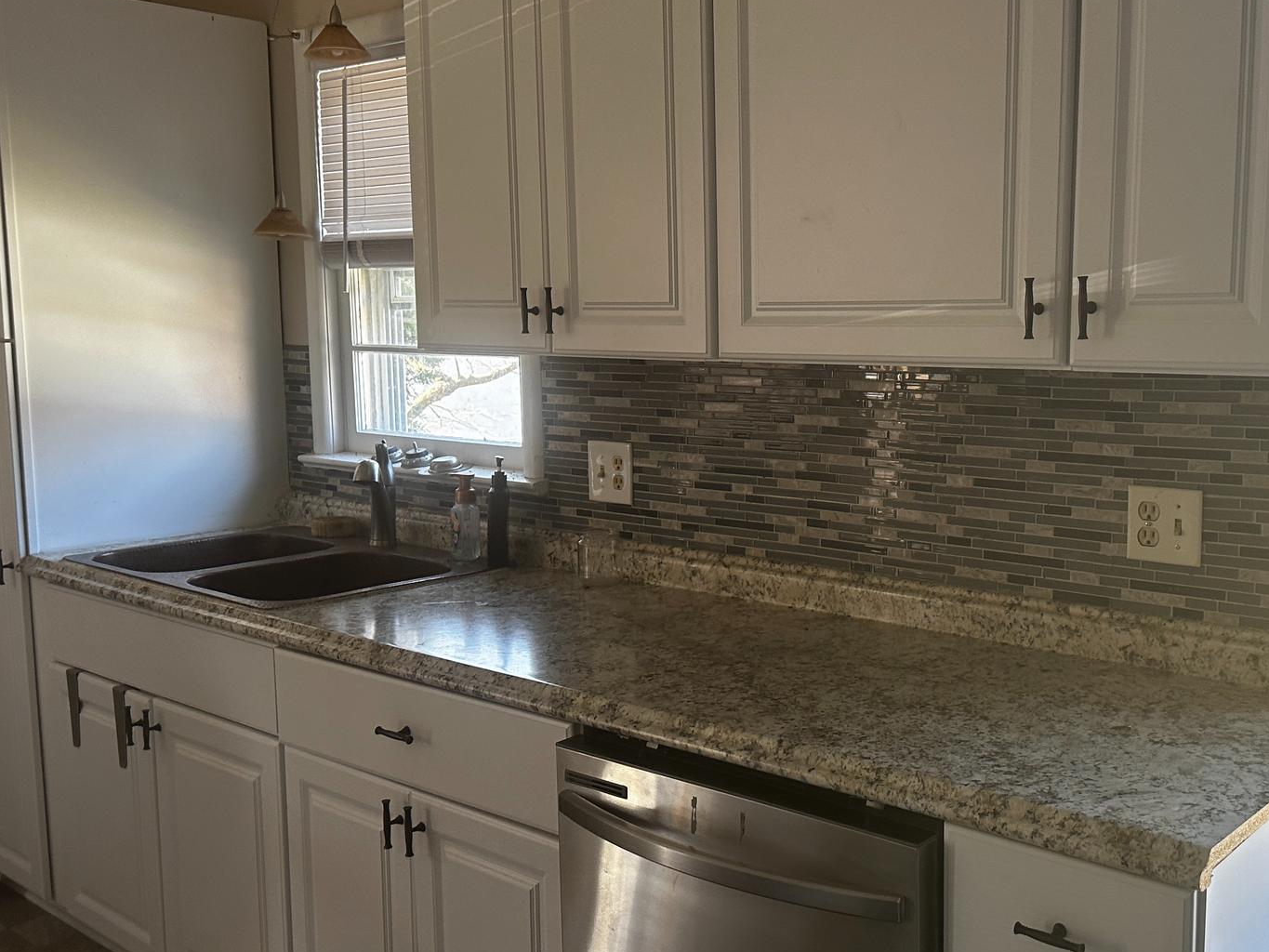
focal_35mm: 36
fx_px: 1320
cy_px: 496
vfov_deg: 39.7
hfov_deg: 50.5
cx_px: 832
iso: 125
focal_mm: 6.86
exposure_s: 1/121
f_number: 1.78
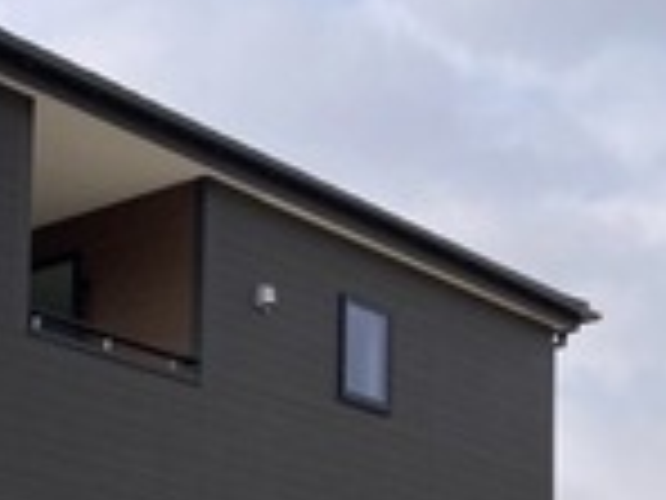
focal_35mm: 91
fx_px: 1751
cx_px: -112
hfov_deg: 20.3
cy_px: 703
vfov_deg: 15.3
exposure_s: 1/1517
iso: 20
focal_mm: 3.99
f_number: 1.8
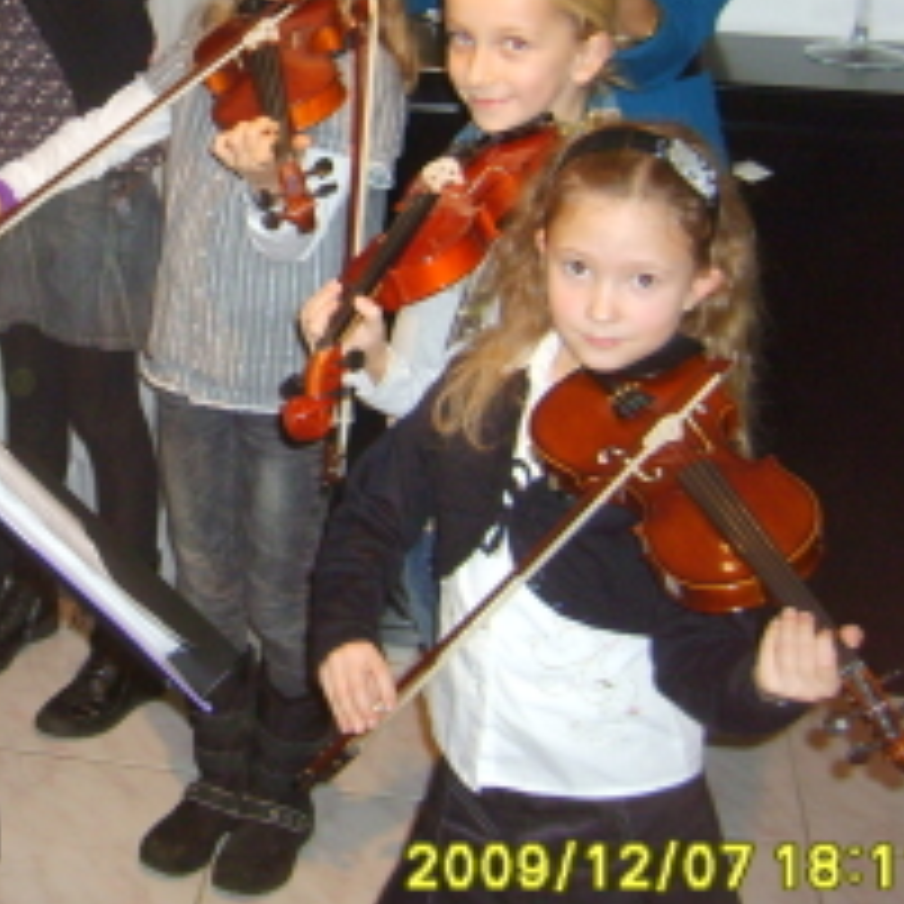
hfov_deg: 22.9
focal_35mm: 72
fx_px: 2127
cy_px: 175
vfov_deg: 23.6
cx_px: -29
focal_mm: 5.8
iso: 163
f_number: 2.8
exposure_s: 1/45
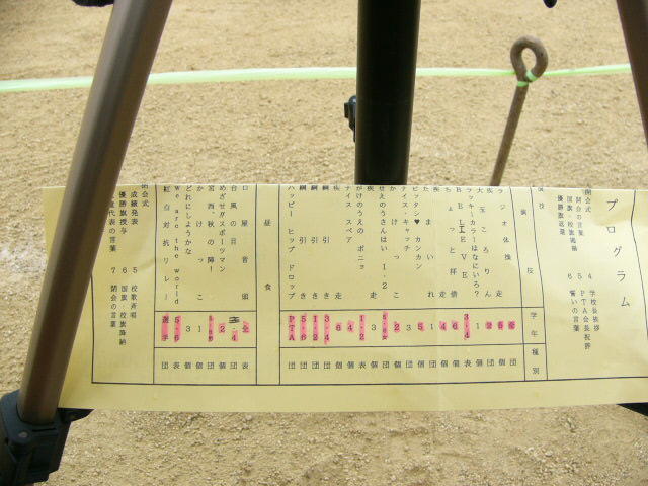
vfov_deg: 40.7
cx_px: 324
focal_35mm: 35
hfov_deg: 52.6
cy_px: 243
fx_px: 655
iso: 50
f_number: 4
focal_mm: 4.6
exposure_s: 1/100
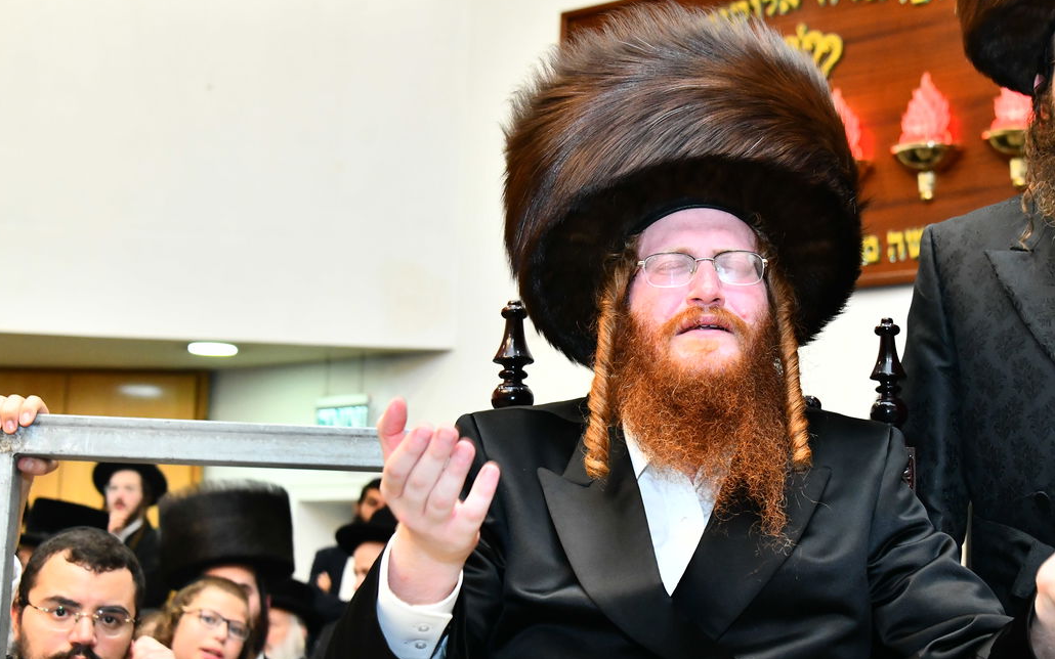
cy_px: 372
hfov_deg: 28.4
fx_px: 2070
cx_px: 708
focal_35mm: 72
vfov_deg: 18.1
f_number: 5.6
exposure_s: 1/200
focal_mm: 52
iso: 3200
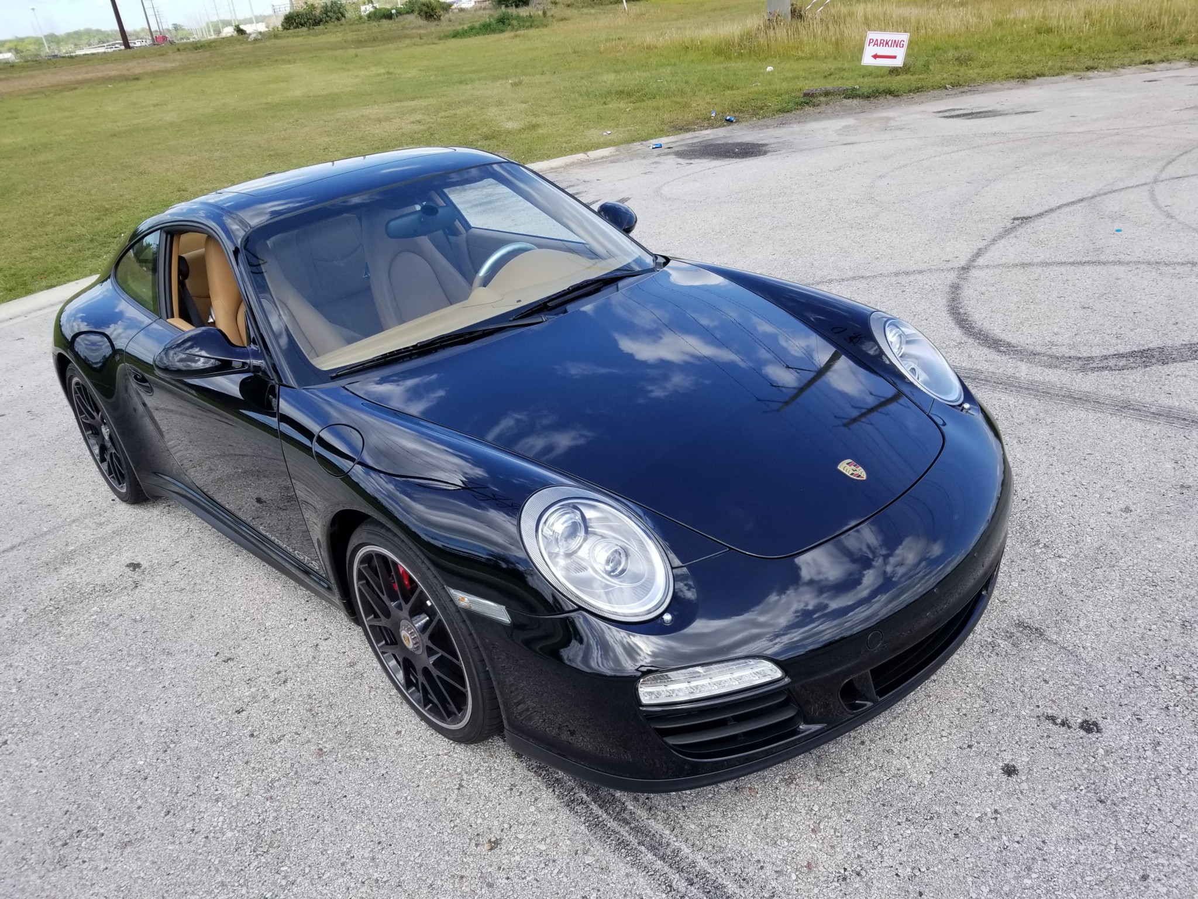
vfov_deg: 53.1
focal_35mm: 26
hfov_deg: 67.3
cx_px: 599
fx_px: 900
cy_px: 450
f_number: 1.7
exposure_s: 1/1104
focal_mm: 4.3
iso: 50
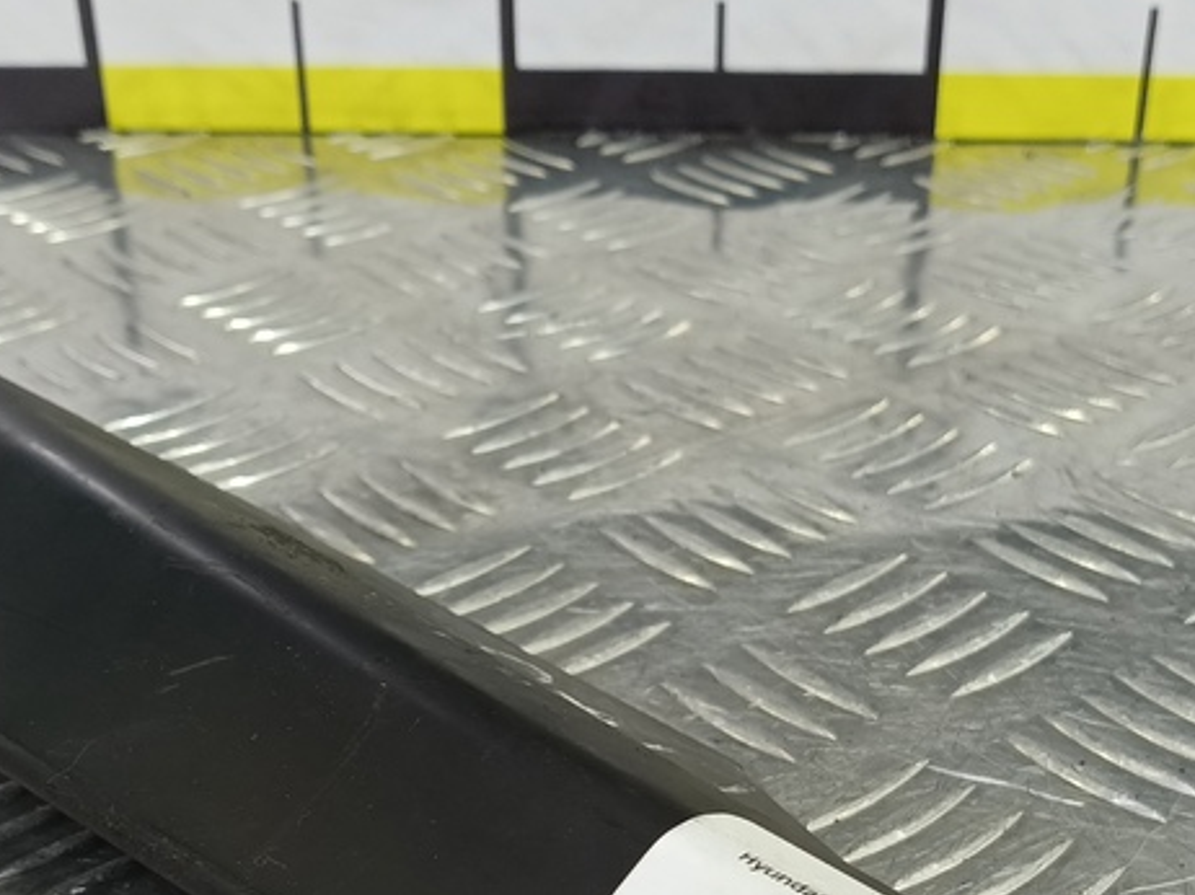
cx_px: 626
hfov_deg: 37.5
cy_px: 944
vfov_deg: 26.6
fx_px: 1760
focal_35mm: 51
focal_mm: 4.11
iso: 150
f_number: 1.6
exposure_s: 1/50
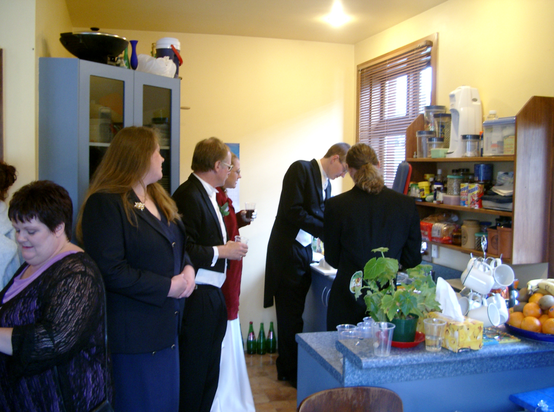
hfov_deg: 50.3
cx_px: 277
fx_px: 590
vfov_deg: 38.5
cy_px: 206
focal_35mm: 37
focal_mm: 7.6
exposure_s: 1/15
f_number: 2.6
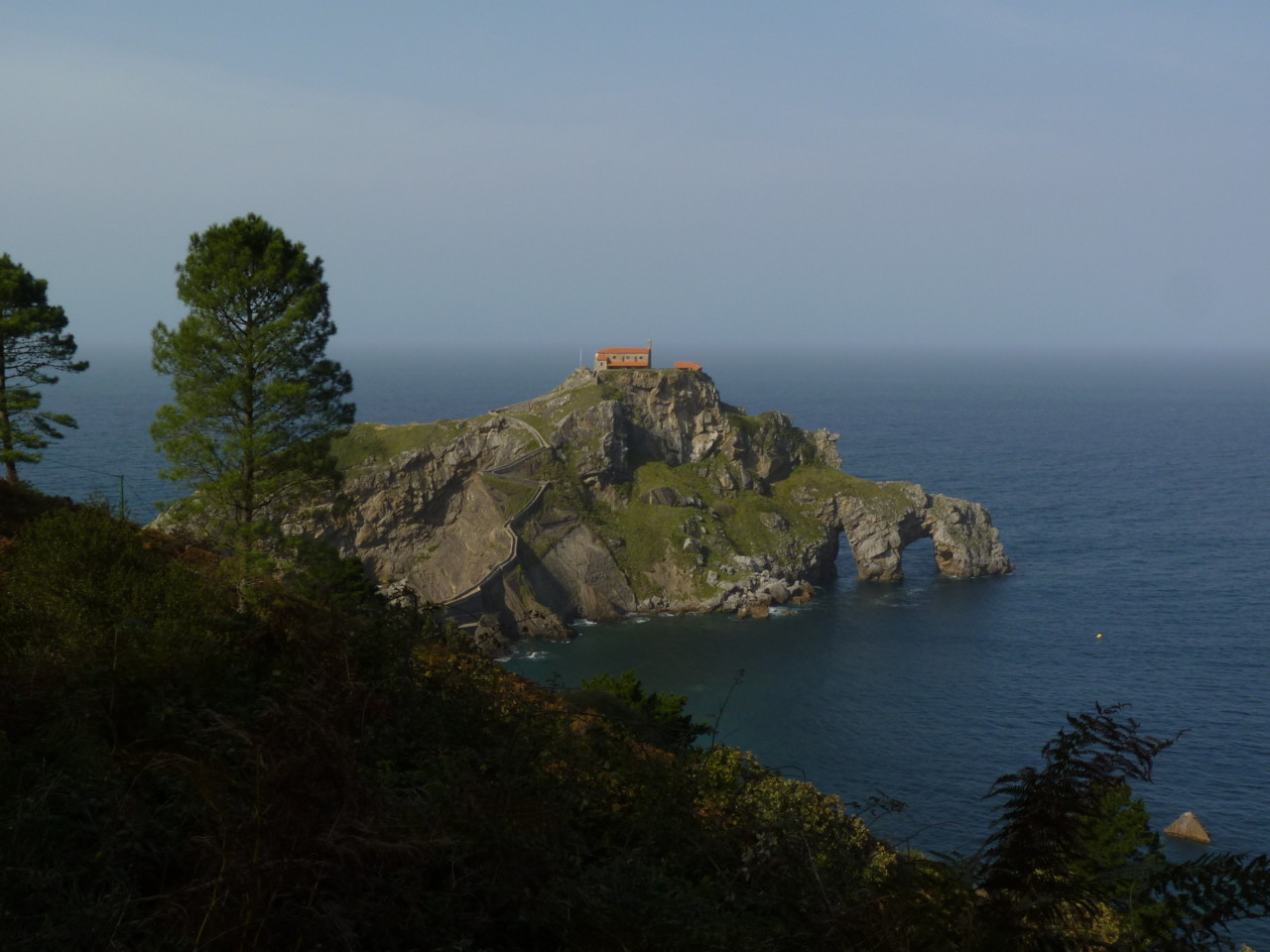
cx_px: 635
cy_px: 476
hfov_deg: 44.8
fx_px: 1541
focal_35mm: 42
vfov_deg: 34.3
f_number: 5.6
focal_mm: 7.4
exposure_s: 1/400
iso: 80
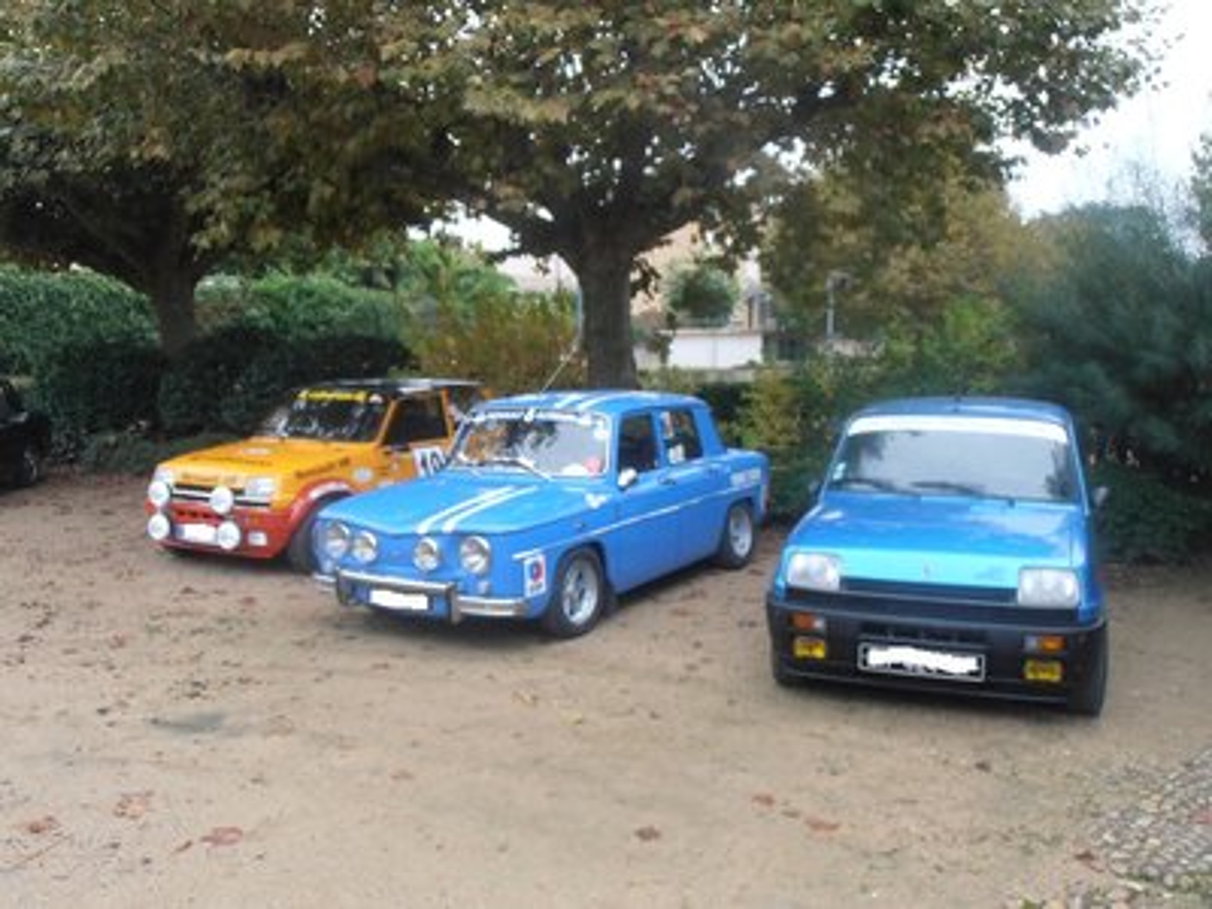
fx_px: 1295
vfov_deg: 38.7
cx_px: 606
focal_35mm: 37
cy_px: 454
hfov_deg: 50.1
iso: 125
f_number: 3.9
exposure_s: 1/40
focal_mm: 6.61
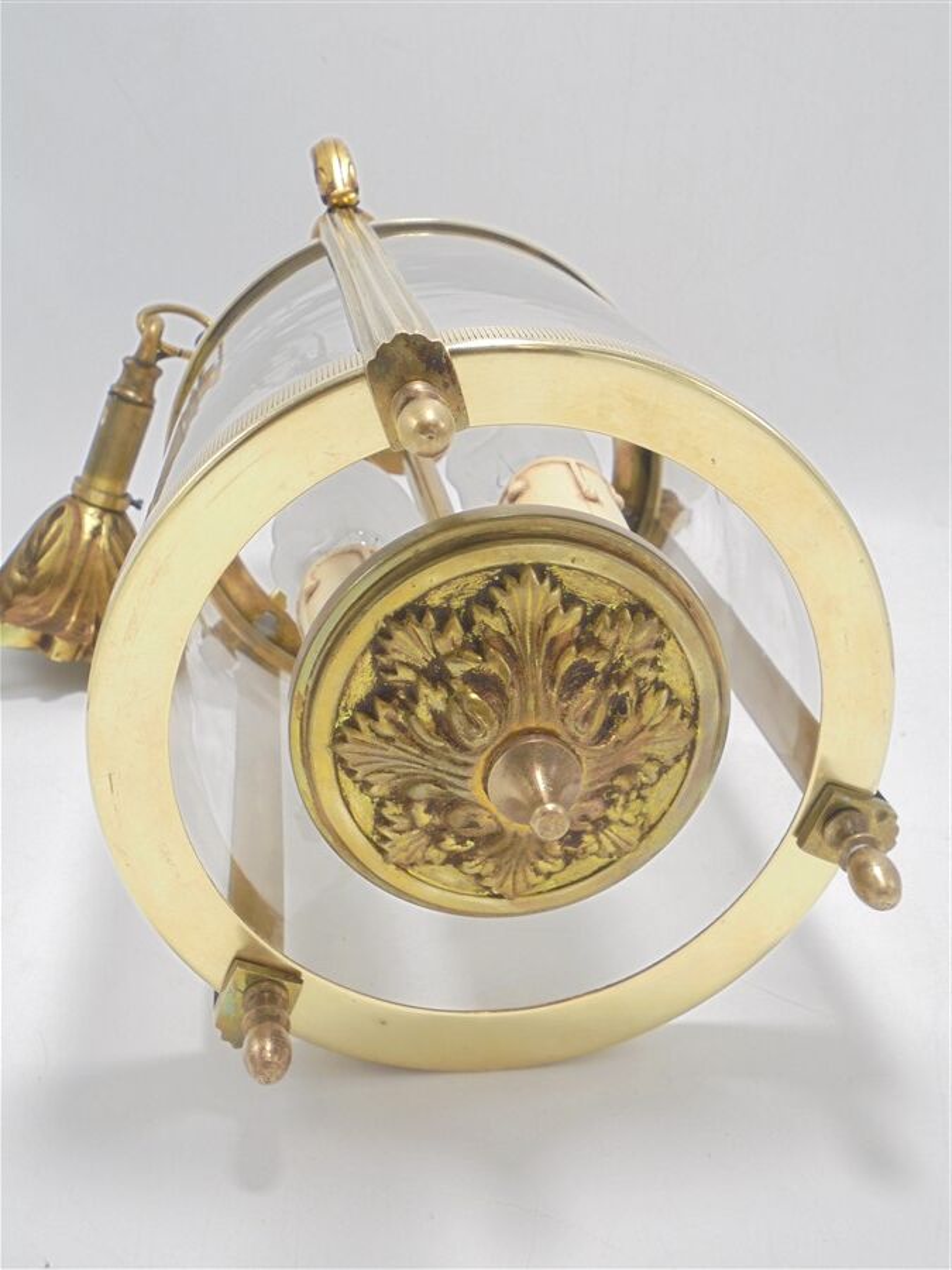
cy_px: 635
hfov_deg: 37.7
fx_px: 1393
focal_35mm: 38
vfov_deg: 49.0
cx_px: 476
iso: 100
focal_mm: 6.9
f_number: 4.2
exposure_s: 1/30
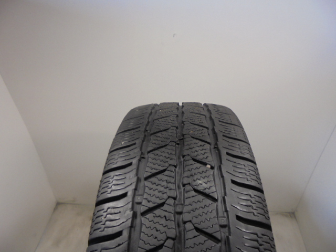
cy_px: 126
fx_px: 252
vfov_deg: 53.1
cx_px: 168
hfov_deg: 67.3
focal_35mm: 26
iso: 100
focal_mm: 4.6
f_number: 3.5
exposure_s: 1/30
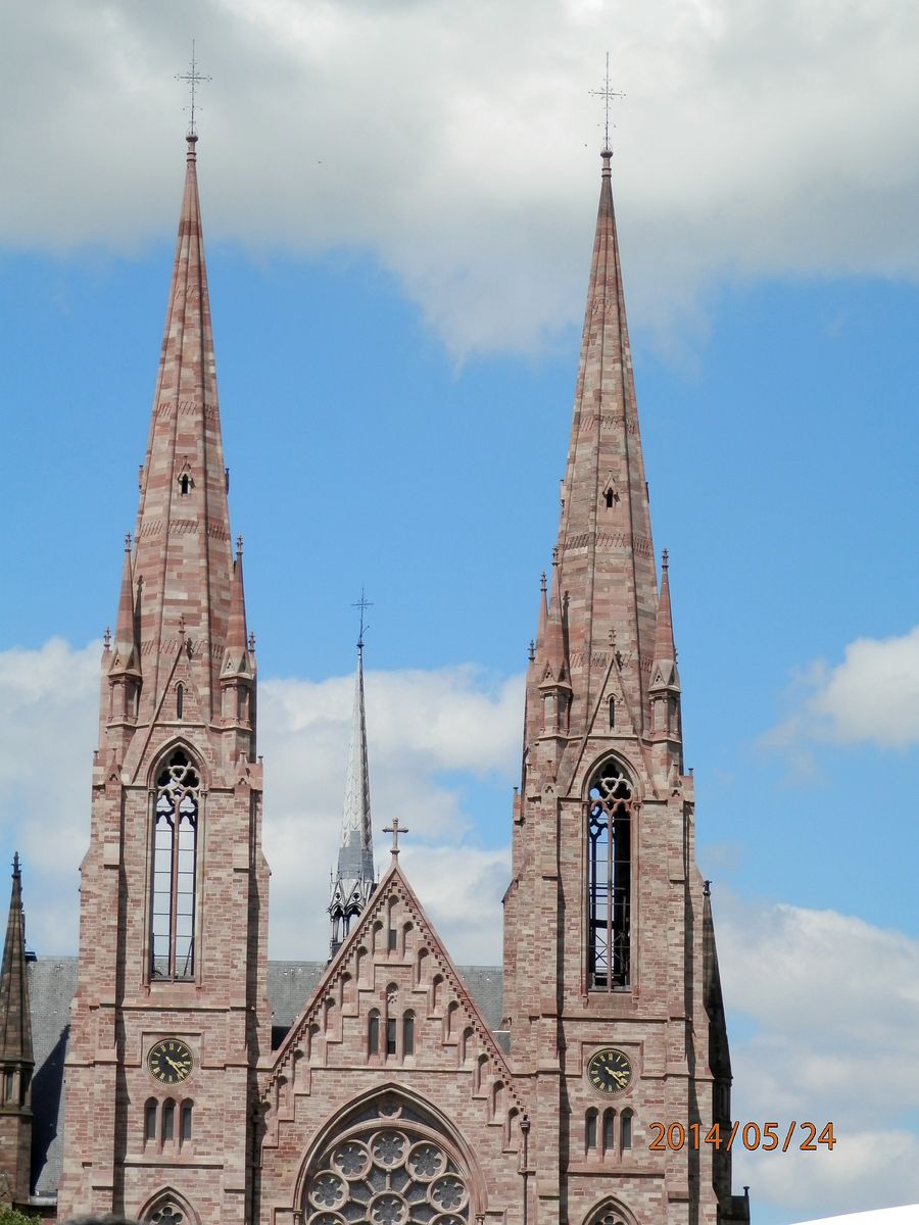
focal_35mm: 116
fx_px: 4106
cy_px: 612
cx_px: 460
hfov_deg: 12.8
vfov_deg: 17.0
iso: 80
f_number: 5.2
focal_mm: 20.9
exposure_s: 1/500
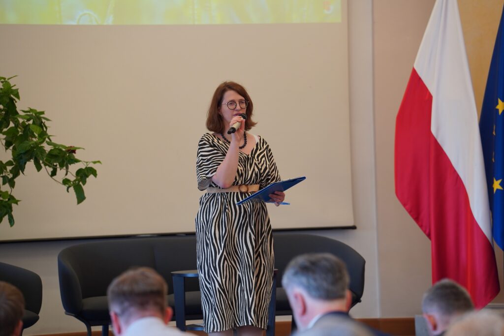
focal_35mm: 161
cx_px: 252
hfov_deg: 12.7
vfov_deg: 8.5
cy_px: 168
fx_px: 2256
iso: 1250
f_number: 4
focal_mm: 161.1
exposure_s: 1/200
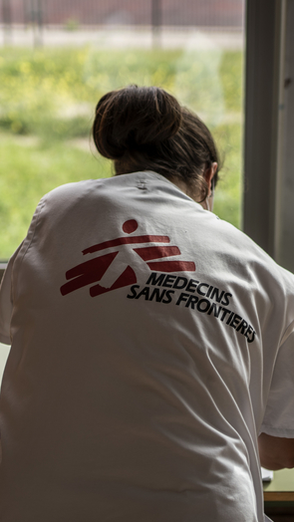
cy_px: 211
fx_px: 970
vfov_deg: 30.1
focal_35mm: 70
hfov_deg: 17.2
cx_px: 140
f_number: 1.8
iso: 100
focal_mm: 35
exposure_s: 1/800
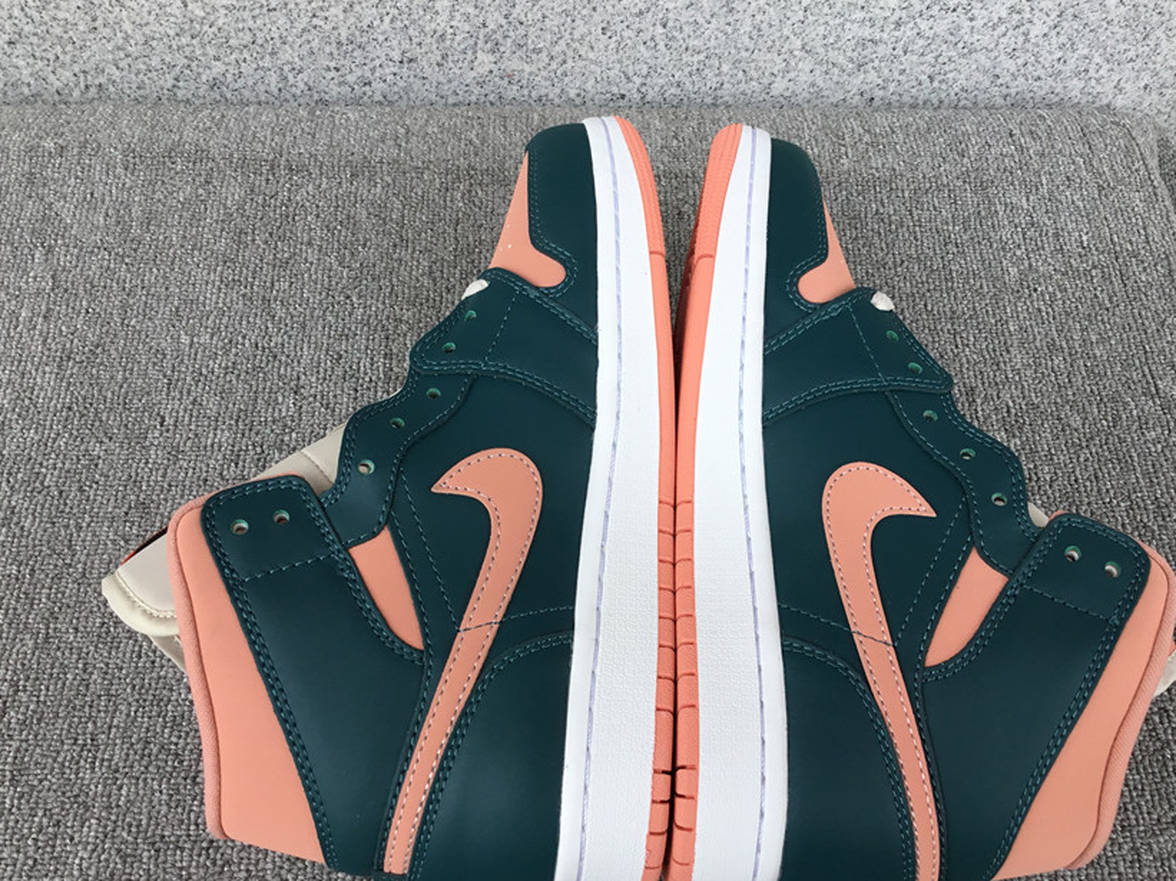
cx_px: 630
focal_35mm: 34
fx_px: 1155
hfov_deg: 53.9
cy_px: 472
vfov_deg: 41.7
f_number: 2.4
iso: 25
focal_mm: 3.3
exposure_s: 1/334
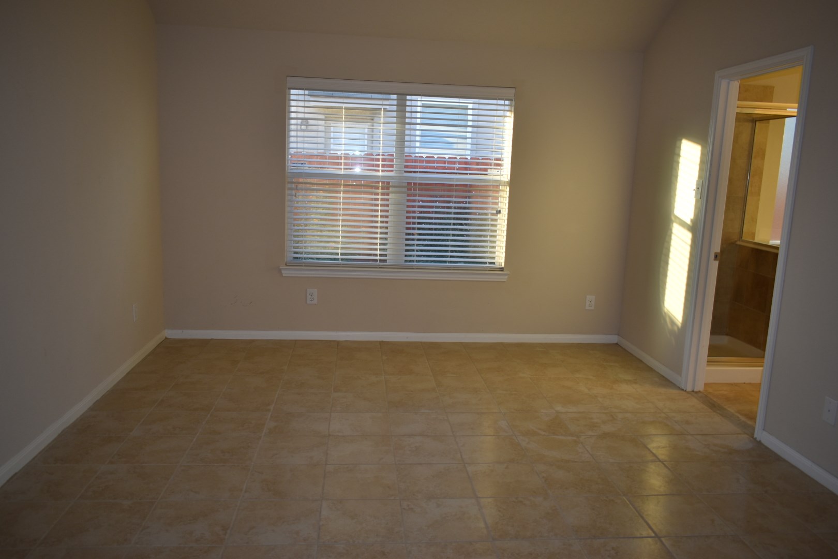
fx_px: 628
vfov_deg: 47.9
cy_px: 280
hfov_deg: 67.4
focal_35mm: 27
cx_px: 419
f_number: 3.5
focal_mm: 18
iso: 180
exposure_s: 1/60
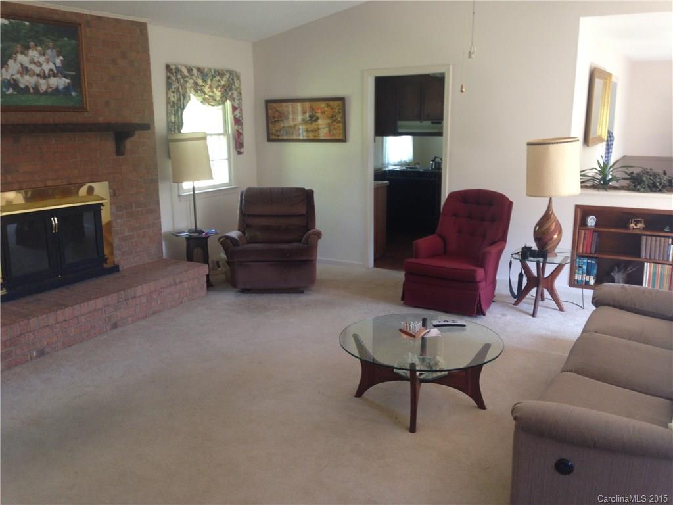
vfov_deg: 42.9
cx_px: 336
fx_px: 642
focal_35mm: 33
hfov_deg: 55.4
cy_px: 252
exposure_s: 1/20
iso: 64
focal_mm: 4.12
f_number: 2.4
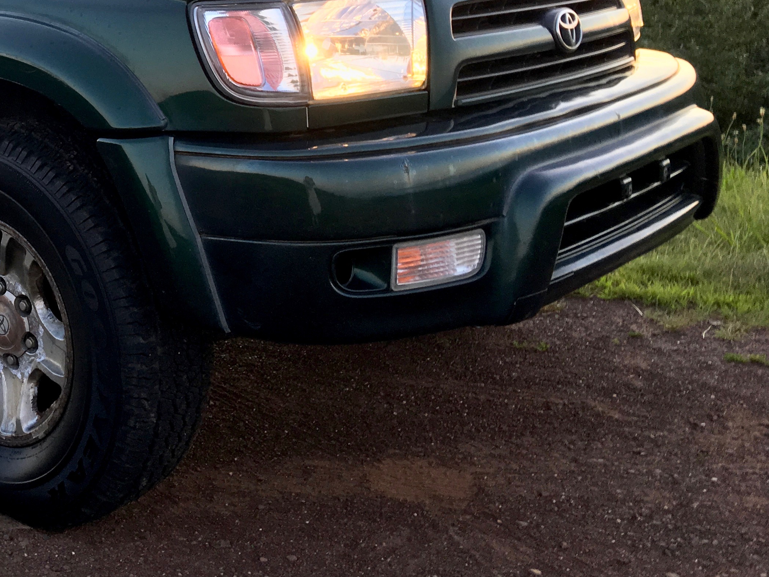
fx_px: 1244
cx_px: 34
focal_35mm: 56
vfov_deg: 25.2
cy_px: 36
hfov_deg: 32.1
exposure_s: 1/30
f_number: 2.2
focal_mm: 4.15
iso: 40
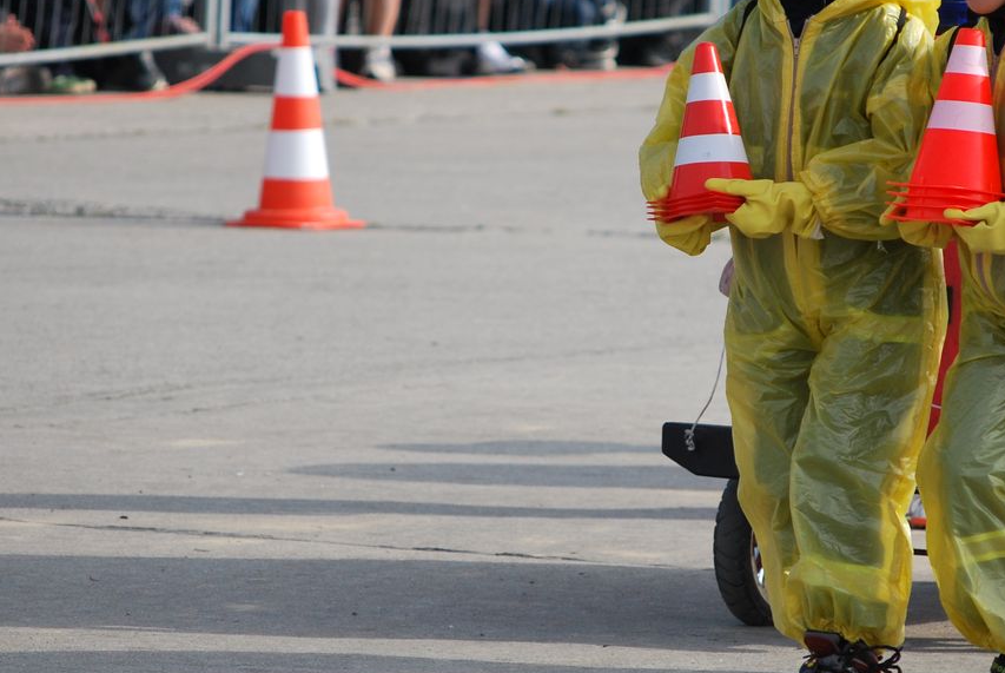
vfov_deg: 3.4
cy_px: 314
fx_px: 11402
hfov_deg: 5.0
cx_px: 641
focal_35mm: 408
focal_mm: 145
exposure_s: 1/1000
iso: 200
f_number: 5.3
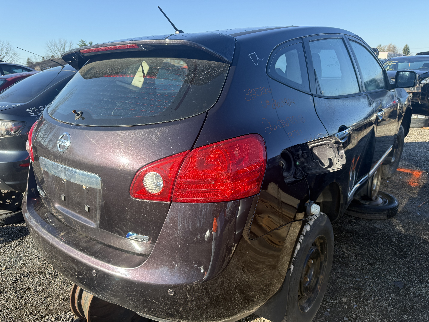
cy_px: 161
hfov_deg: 71.6
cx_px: 214
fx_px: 297
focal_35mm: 24
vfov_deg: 56.8
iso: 100
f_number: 1.78
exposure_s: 1/1493
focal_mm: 6.76
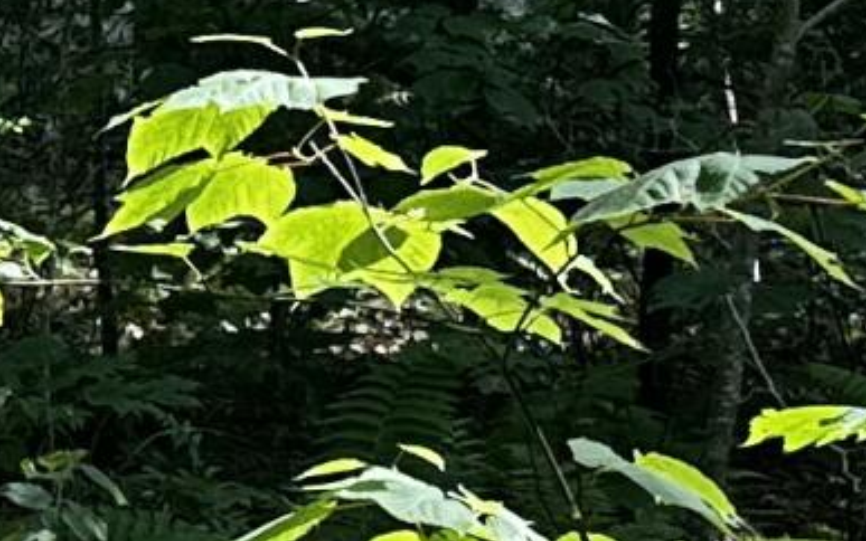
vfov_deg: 6.6
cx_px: -1206
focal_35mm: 197
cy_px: 697
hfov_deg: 9.5
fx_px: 4650
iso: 80
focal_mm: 6.86
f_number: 1.78
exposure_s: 1/521
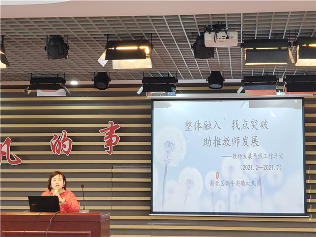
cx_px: 158
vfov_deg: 28.0
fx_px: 475
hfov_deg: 36.8
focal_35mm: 52
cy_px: 118
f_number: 2.4
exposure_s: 1/33
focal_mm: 6
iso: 200
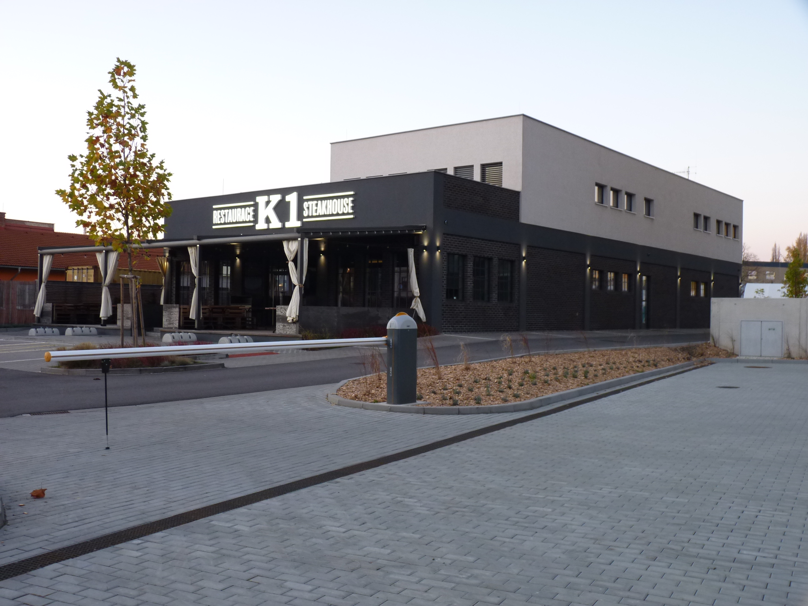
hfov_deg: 51.4
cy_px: 303
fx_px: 840
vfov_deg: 39.7
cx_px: 404
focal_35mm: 36
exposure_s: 1/30
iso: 160
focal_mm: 6.4
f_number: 3
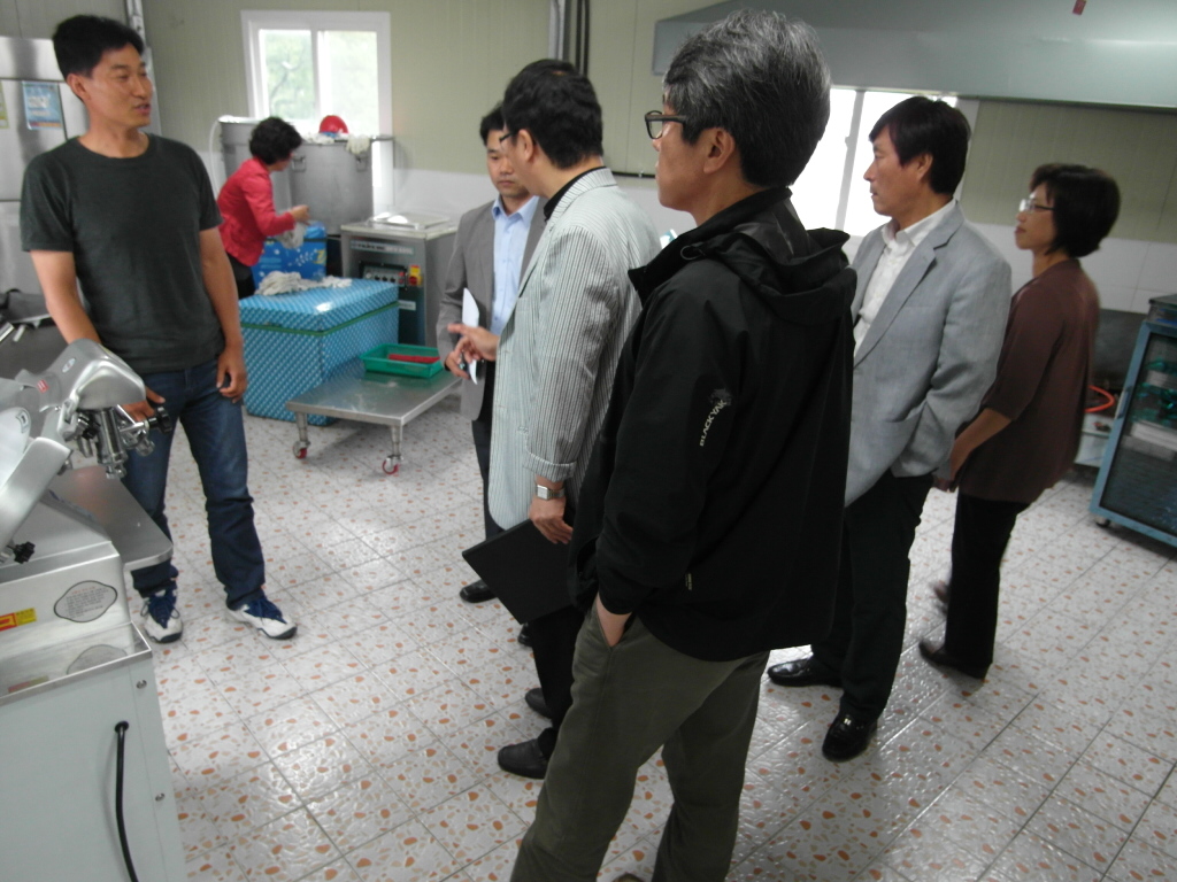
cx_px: 588
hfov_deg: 71.6
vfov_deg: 56.8
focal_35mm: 24
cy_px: 441
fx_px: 816
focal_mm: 5.2
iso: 200
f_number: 2.1
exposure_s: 1/30
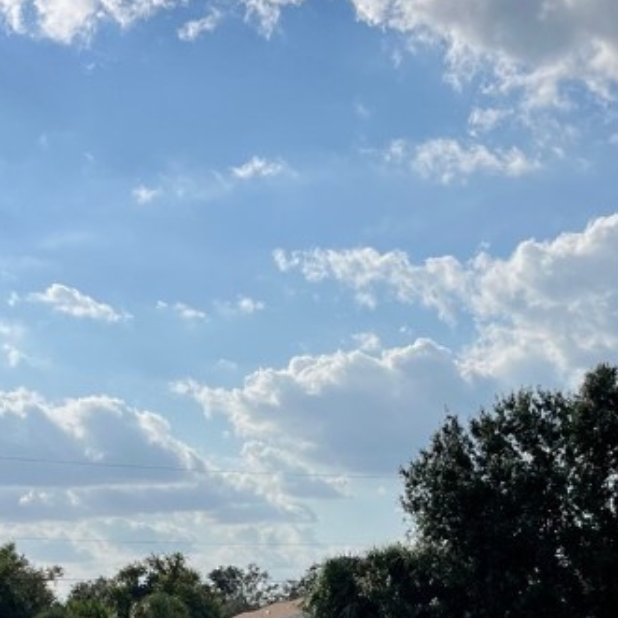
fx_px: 1434
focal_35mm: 71
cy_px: 698
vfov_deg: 22.8
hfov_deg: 24.3
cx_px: 258
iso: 50
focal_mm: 5.1
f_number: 1.6
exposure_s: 1/7353
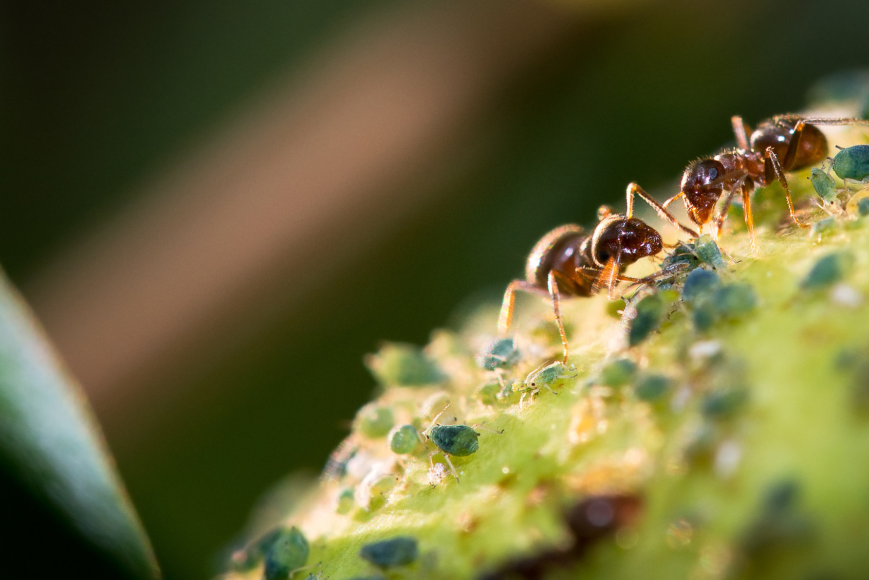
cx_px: 488
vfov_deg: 9.2
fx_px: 3597
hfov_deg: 13.8
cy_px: 275
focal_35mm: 149
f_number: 14
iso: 400
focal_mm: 105
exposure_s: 1/60
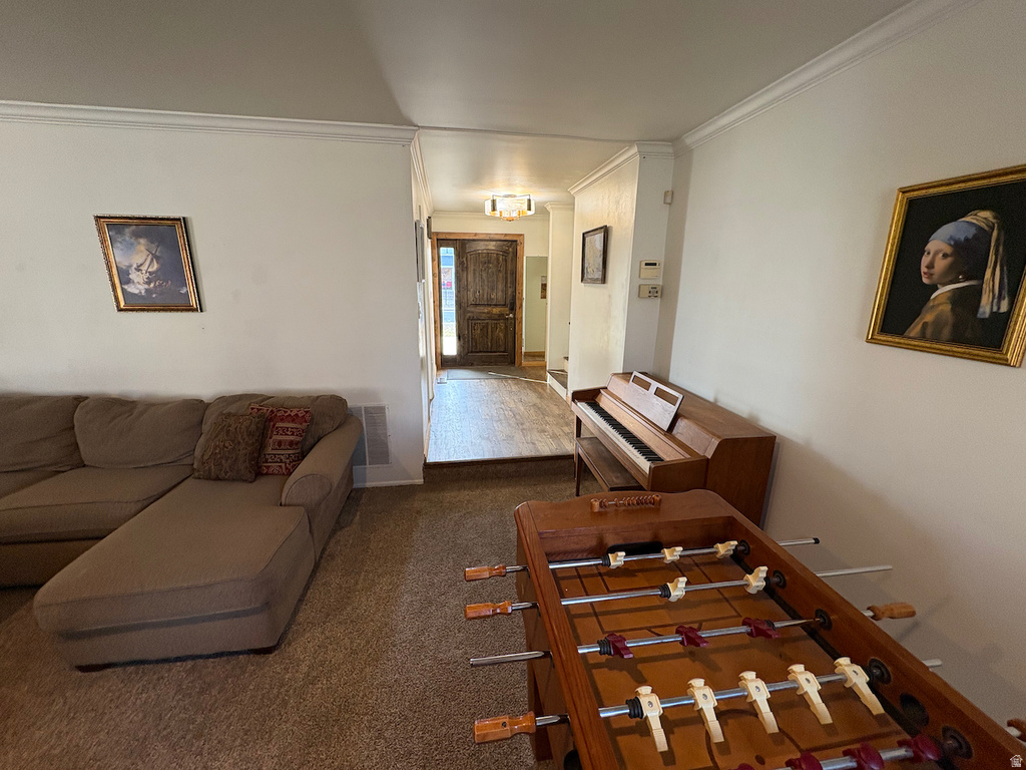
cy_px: 385
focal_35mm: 14
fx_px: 415
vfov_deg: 85.7
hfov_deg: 102.1
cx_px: 513
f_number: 2.2
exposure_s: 1/60
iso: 200
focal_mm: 2.22
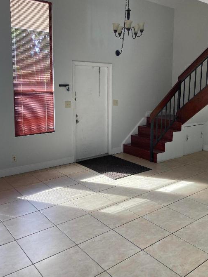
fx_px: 256
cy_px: 119
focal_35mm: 32
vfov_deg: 56.6
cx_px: 102
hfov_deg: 44.2
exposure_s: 1/113
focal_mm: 3.99
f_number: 1.8
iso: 80
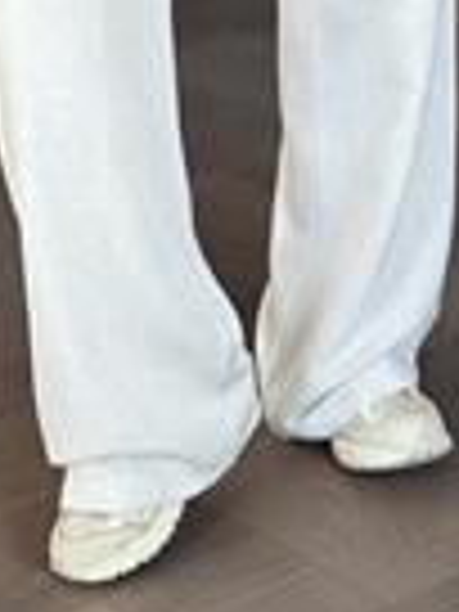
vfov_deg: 10.5
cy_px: -459
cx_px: 207
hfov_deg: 8.3
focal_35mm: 178
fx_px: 3147
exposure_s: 1/60
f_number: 1.78
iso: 125
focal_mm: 6.86
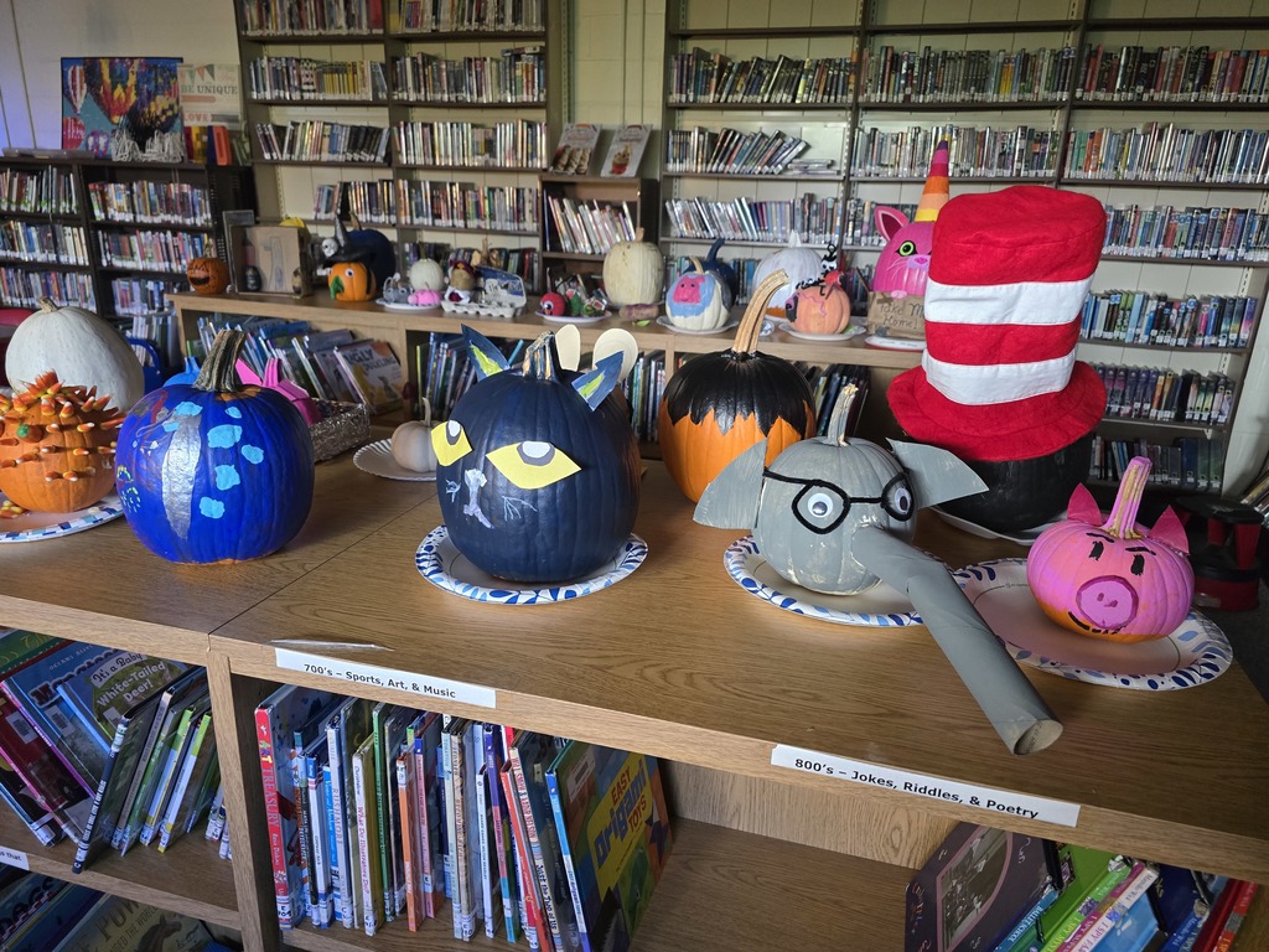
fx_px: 843
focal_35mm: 23
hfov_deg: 73.9
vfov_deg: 58.9
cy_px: 476
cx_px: 634
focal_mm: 6.3
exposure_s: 1/120
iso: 640
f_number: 1.7
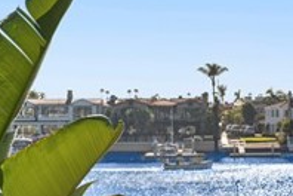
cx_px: 201
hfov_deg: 11.3
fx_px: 1473
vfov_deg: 7.6
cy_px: 118
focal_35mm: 181
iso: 80
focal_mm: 35
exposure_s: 1/100
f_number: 9
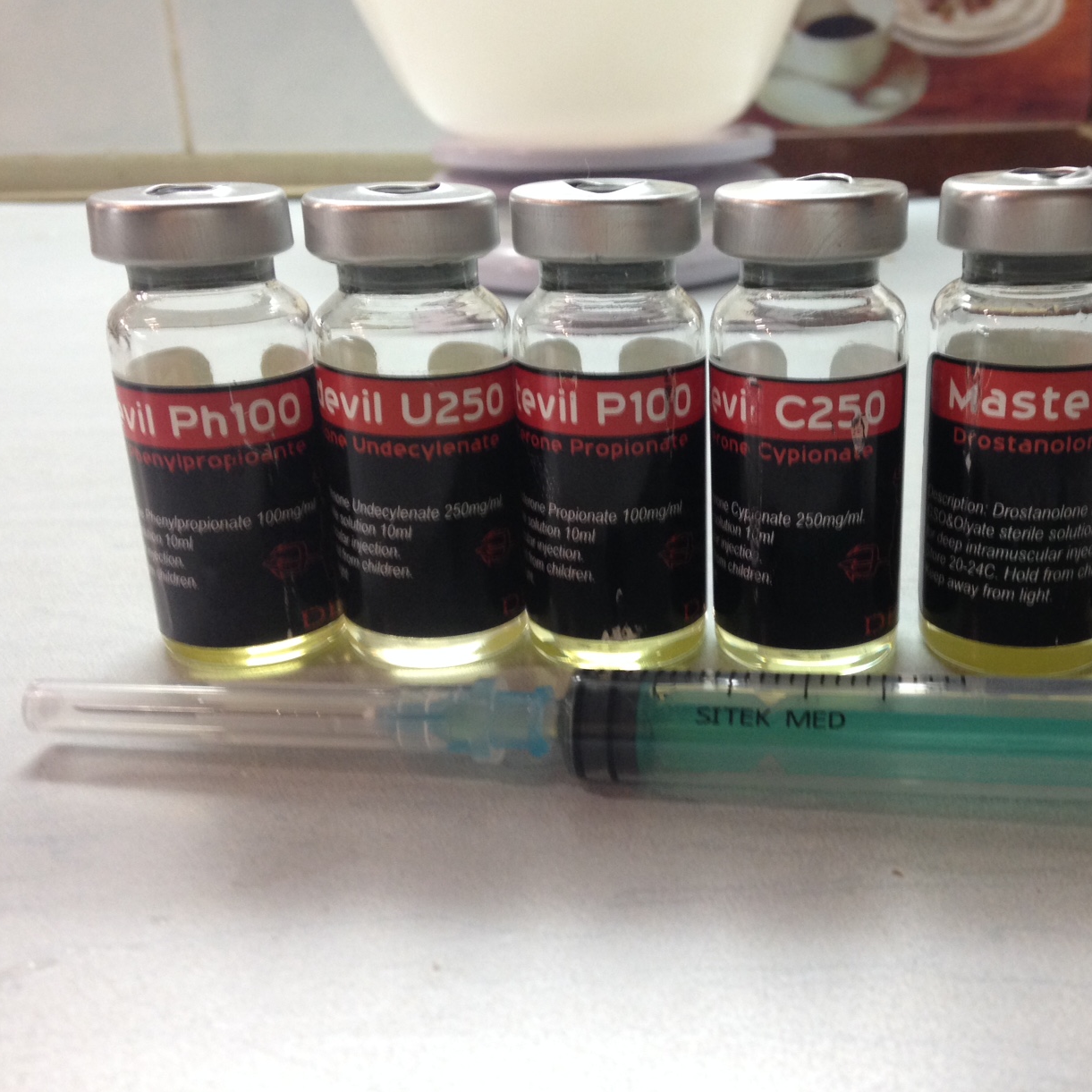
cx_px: 675
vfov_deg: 42.8
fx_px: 1392
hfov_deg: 42.5
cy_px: 546
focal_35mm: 39
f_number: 2.4
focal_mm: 4.12
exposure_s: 1/20
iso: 125
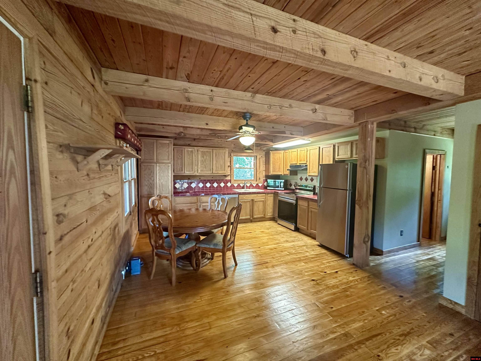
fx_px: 195
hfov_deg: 102.1
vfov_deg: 85.7
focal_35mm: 14
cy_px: 180
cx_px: 240
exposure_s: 1/60
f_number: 2.2
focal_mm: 2.22
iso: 500
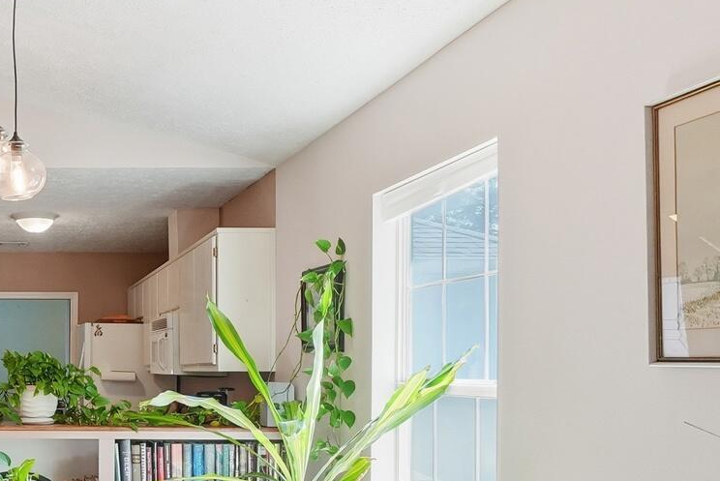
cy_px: 376
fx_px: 860
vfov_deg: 30.6
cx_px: 0
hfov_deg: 39.9
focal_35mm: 43
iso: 800
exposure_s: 1/250
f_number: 8
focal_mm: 16
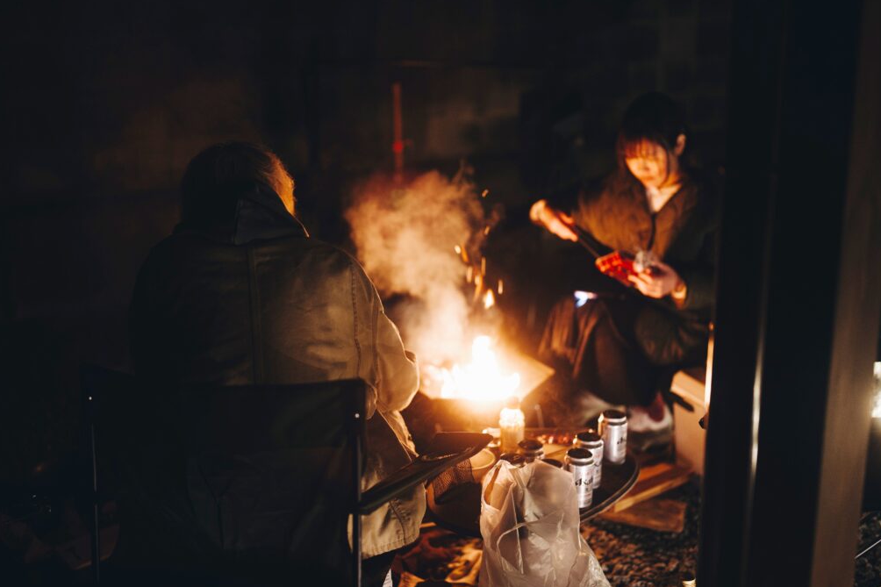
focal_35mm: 51
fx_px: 1248
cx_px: 444
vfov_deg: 26.5
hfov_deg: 38.9
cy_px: 294
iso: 1600
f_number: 1.2
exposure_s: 1/80
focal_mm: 50
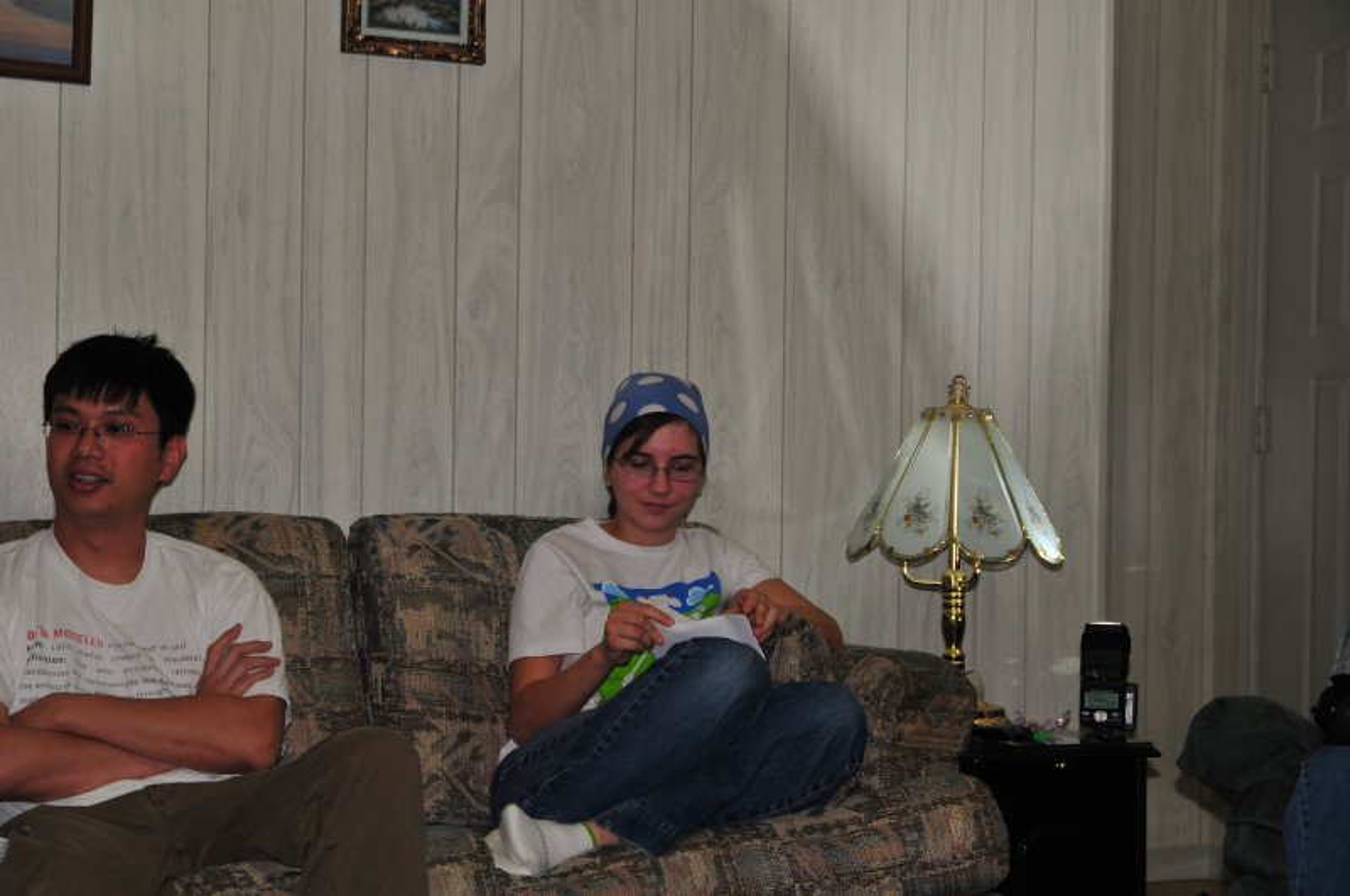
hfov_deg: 27.0
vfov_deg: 18.1
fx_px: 2808
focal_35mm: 75
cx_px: 675
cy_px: 448
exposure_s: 1/60
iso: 400
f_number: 4
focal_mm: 50
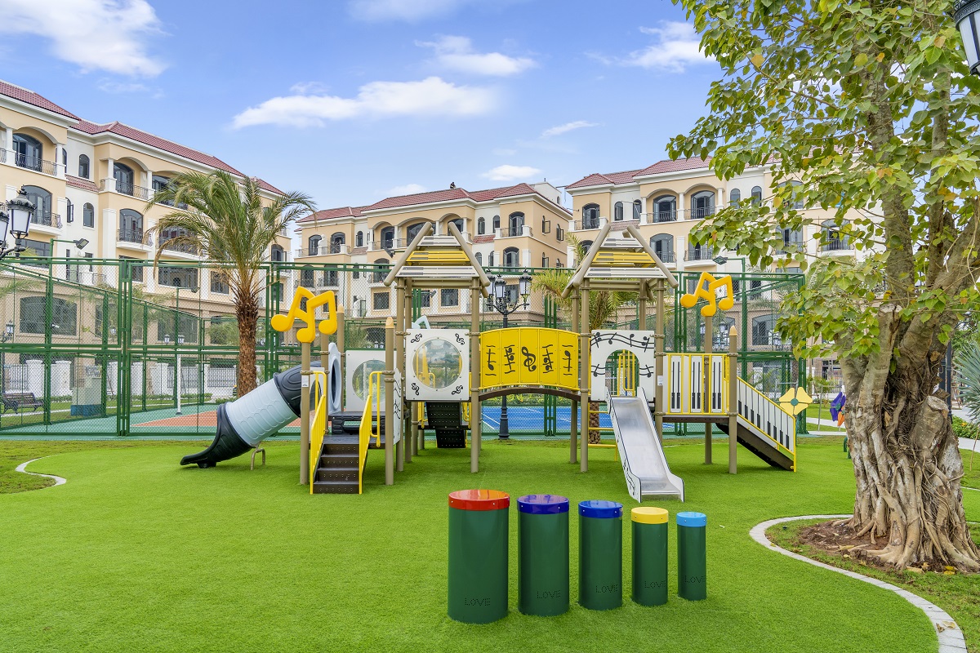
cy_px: 326
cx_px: 490
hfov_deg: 73.7
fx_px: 653
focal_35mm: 24
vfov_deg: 53.1
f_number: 9
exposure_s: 1/125
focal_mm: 24
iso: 200
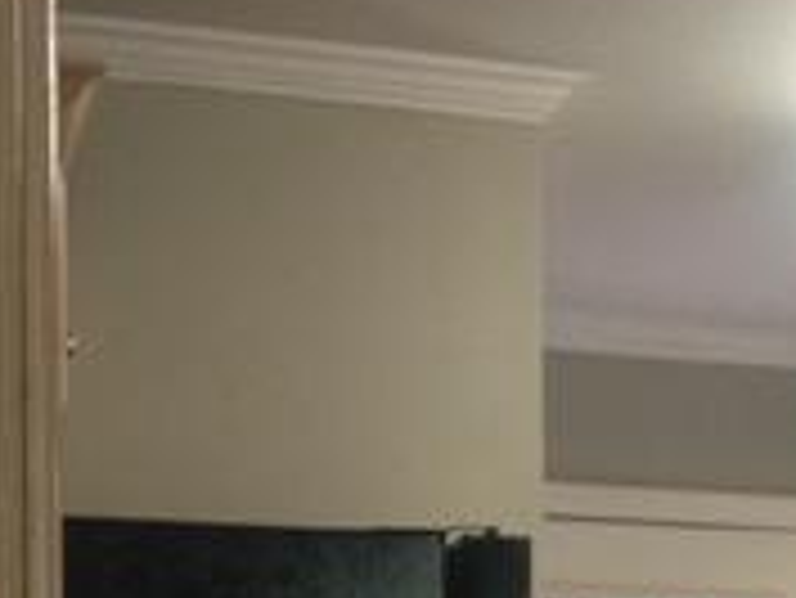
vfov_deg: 9.7
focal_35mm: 149
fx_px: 3429
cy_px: 922
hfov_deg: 12.4
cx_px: 1291
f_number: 2.4
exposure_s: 1/20
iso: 160
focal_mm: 4.12
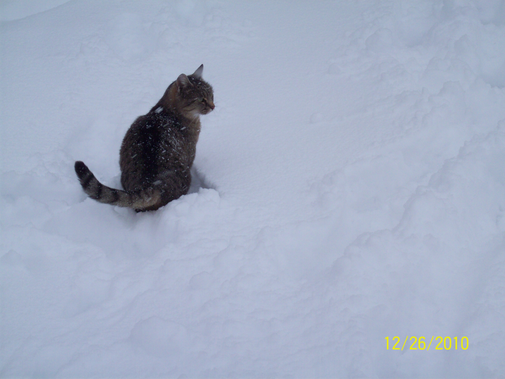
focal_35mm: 111
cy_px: 190
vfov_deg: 13.3
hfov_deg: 17.7
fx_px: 1619
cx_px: 252
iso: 80
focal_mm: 18.6
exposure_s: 1/321
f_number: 5.2
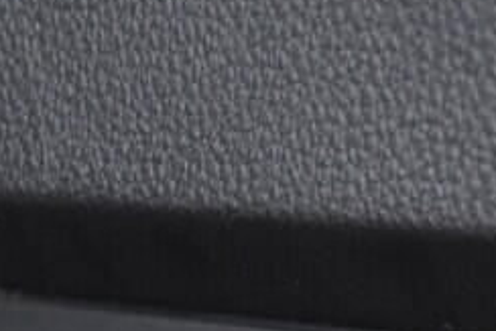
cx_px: 380
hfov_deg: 13.5
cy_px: 549
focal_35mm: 151
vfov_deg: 8.8
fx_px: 2082
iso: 800
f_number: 2.8
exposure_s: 1/40
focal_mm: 24
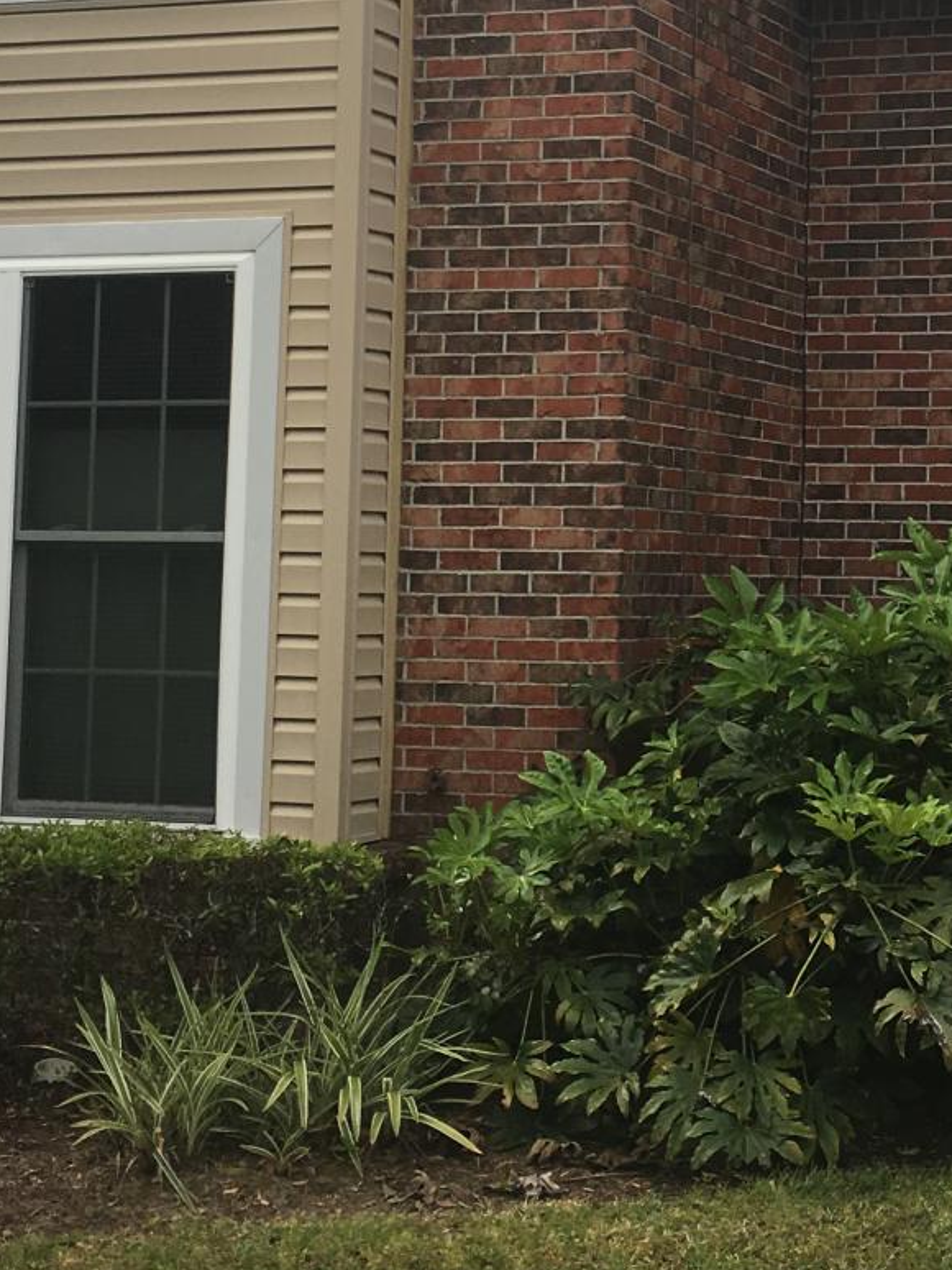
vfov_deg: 25.7
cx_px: 831
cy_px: 327
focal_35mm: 75
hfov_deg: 19.3
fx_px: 2749
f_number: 2.2
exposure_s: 1/894
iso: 25
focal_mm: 4.15
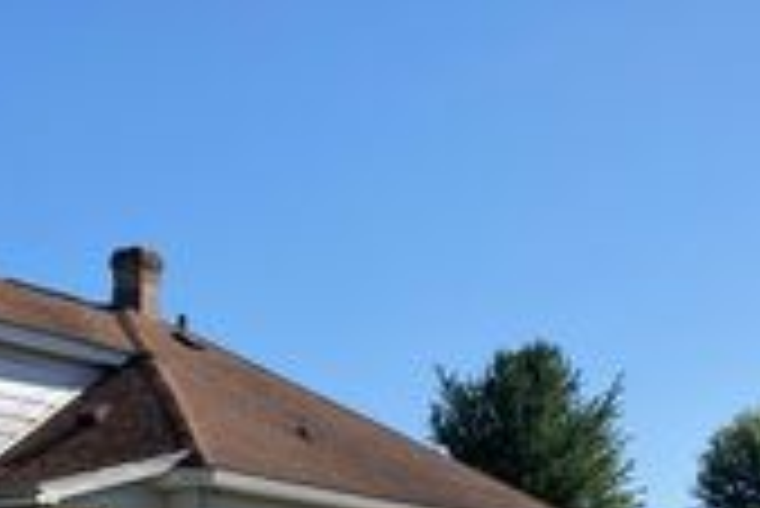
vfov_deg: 15.1
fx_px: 1817
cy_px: 690
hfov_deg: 23.5
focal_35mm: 86
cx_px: 238
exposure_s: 1/2088
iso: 20
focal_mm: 3.99
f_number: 1.8
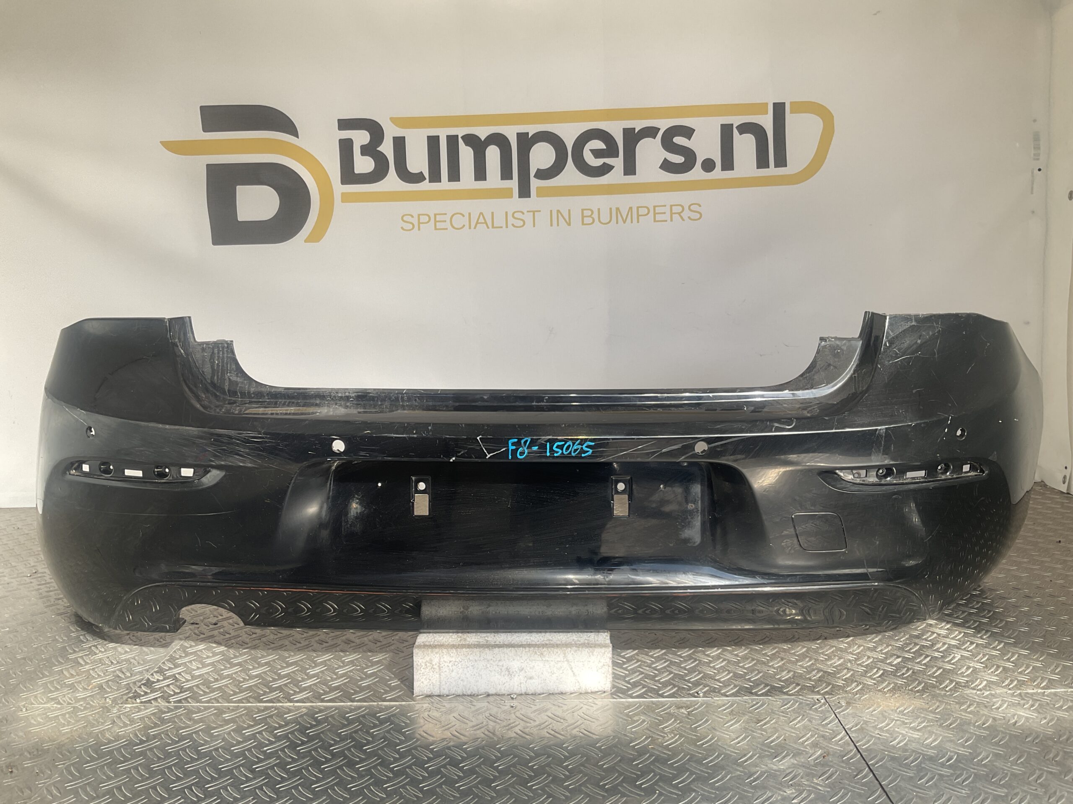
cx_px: 536
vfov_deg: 48.2
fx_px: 899
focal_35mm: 29
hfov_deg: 61.7
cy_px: 402
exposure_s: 1/235
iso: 20
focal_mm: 3
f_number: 1.8
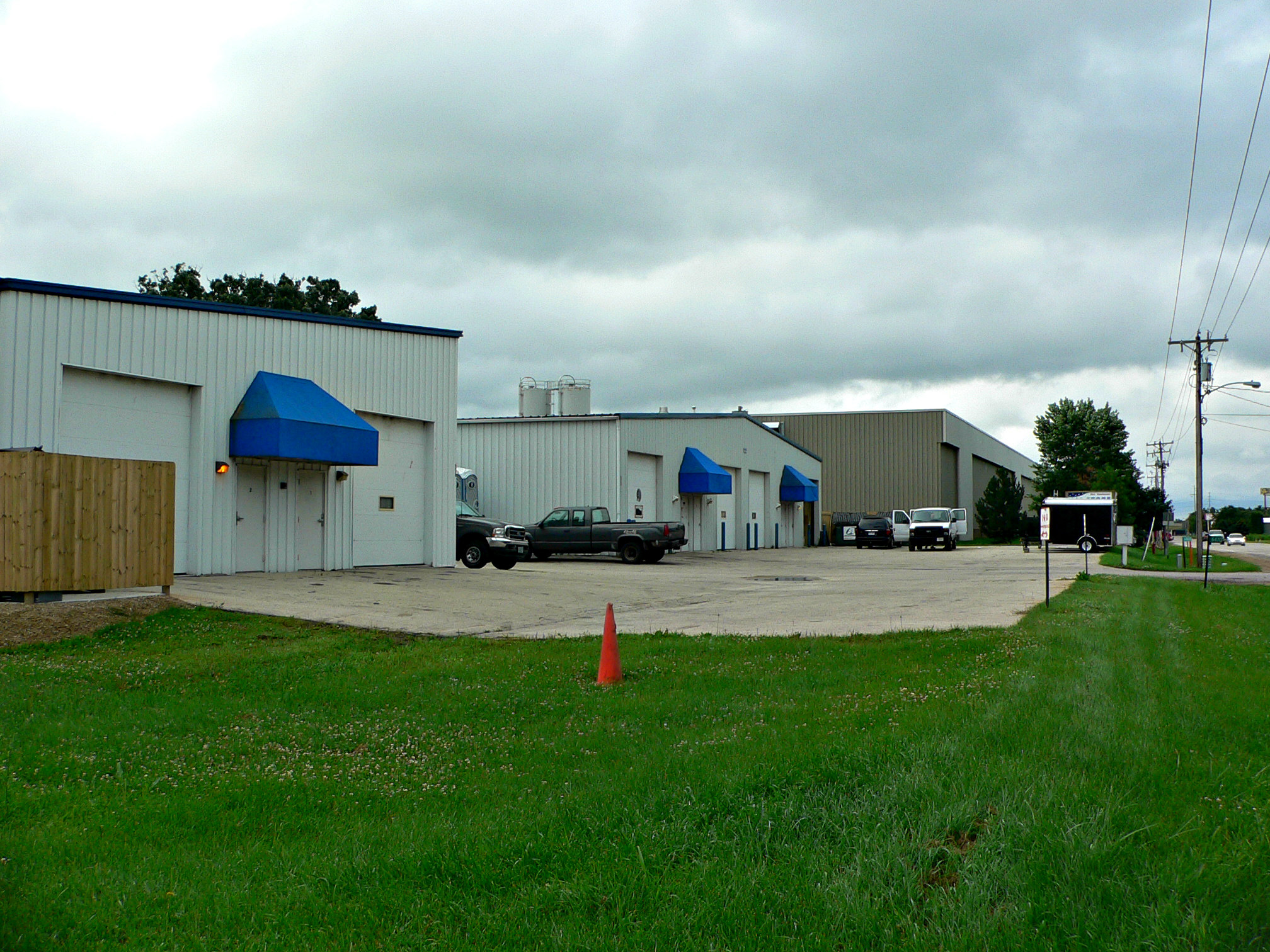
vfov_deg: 40.7
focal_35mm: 35
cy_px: 476
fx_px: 1284
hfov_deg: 52.6
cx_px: 635
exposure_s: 1/320
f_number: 4
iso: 80
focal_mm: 4.6
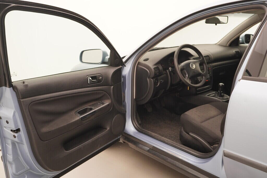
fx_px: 267
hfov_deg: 53.1
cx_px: 134
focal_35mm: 36
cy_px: 89
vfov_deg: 36.9
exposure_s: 1/60
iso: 250
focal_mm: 24
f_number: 4
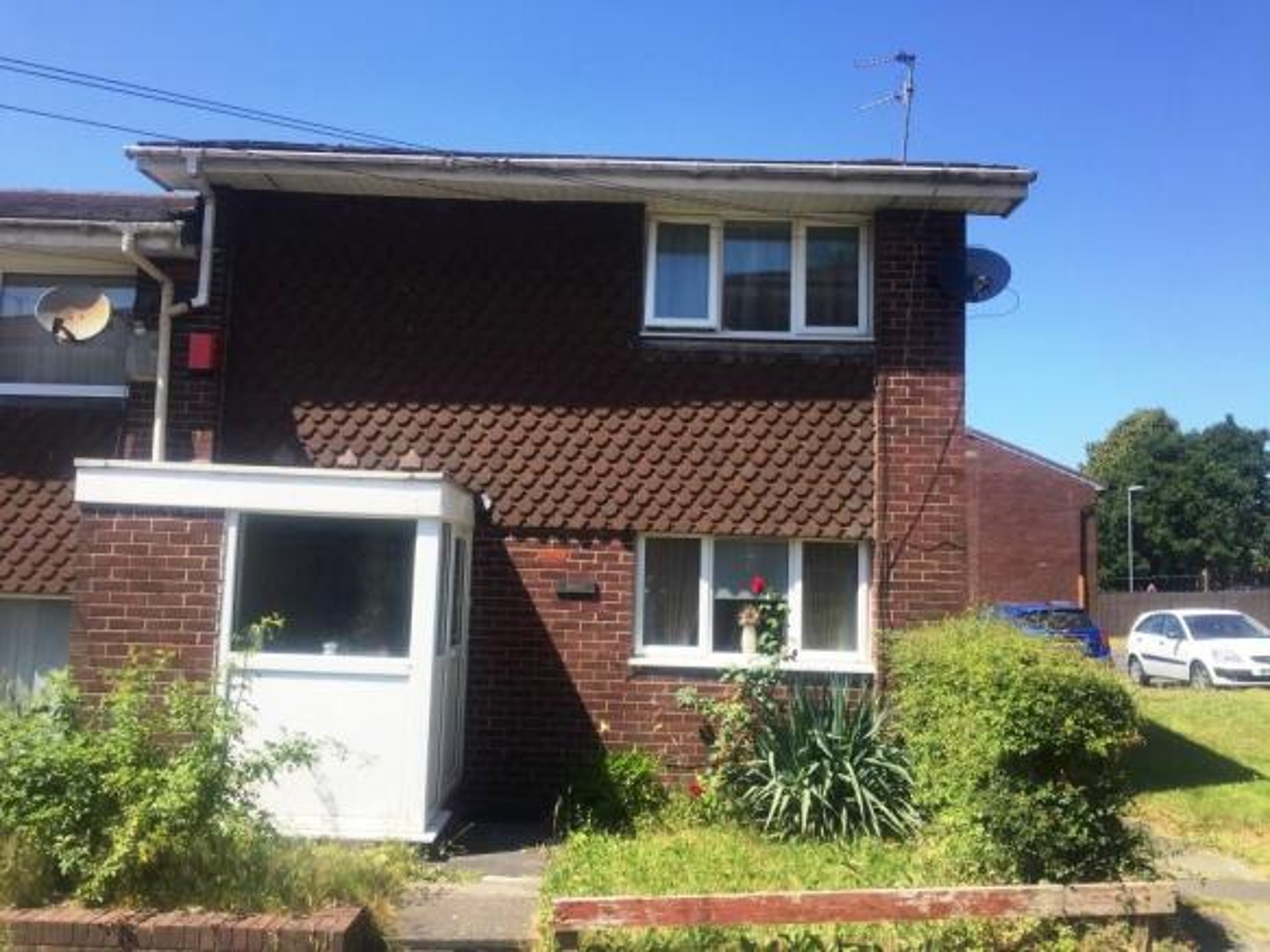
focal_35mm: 29
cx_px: 635
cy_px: 476
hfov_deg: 61.7
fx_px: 1064
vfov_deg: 48.2
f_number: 2.2
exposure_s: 1/1464
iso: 32
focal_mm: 4.15
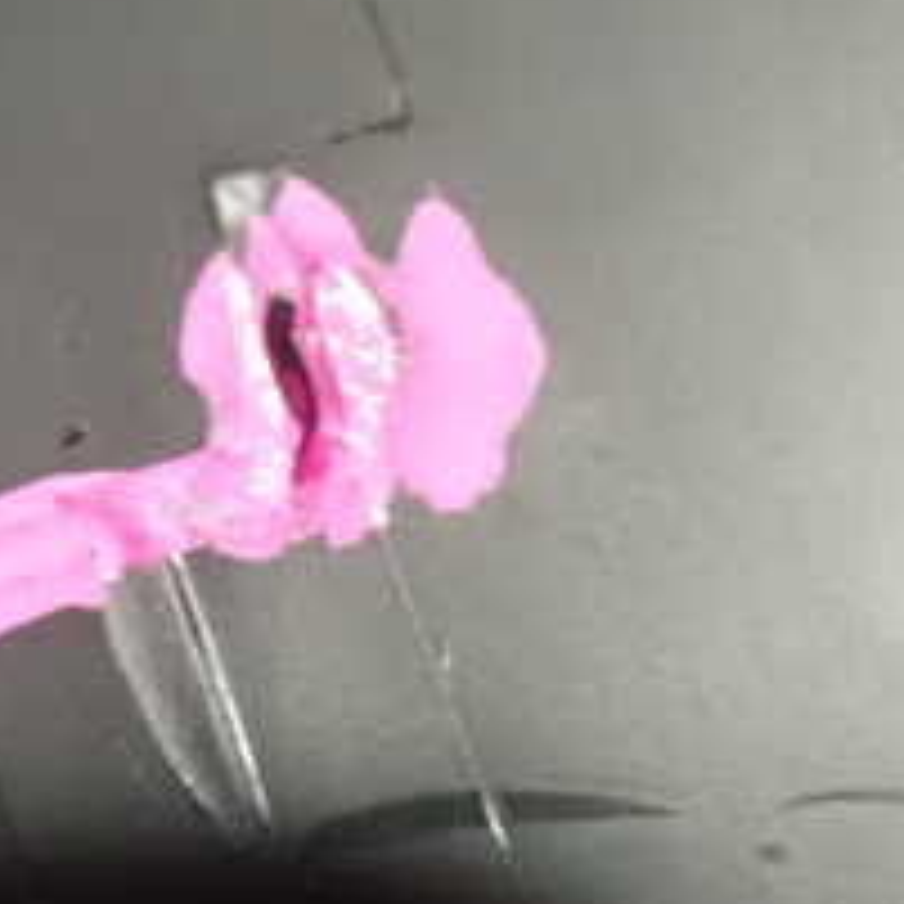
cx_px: 108
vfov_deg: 21.9
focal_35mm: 79
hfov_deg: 21.5
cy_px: 508
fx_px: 2334
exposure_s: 1/30
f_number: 2.3
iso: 1600
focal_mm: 5.4
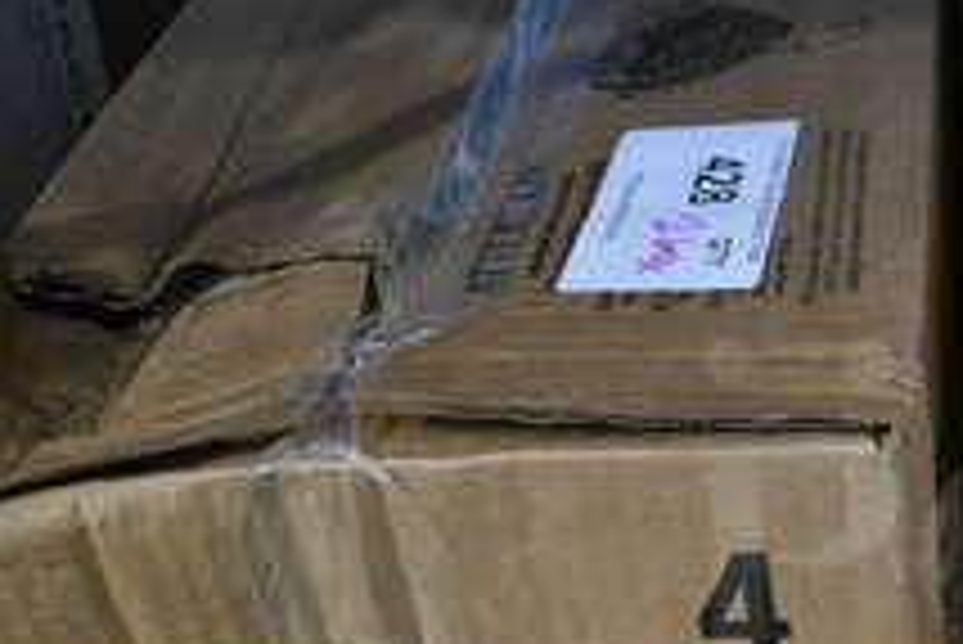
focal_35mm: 77
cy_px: 545
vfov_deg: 17.5
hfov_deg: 24.8
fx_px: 2061
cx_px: 1008
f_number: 3.5
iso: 4500
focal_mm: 18
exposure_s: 1/125
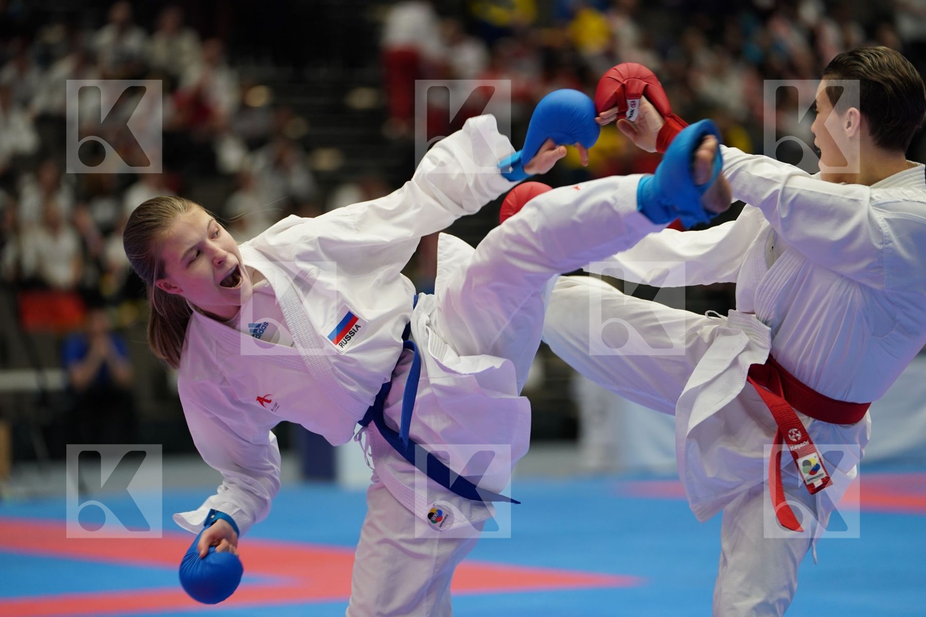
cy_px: 308
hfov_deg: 12.8
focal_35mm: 161
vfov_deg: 8.5
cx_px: 463
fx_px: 4141
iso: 1000
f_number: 2.8
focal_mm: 161
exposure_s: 1/500
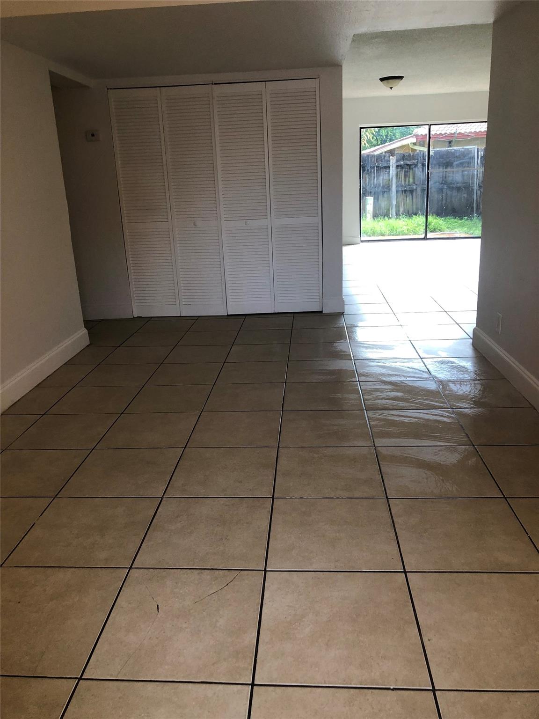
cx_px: 270
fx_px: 581
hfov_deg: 49.7
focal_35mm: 28
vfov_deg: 63.4
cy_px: 360
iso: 32
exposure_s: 1/30
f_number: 1.8
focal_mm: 3.99
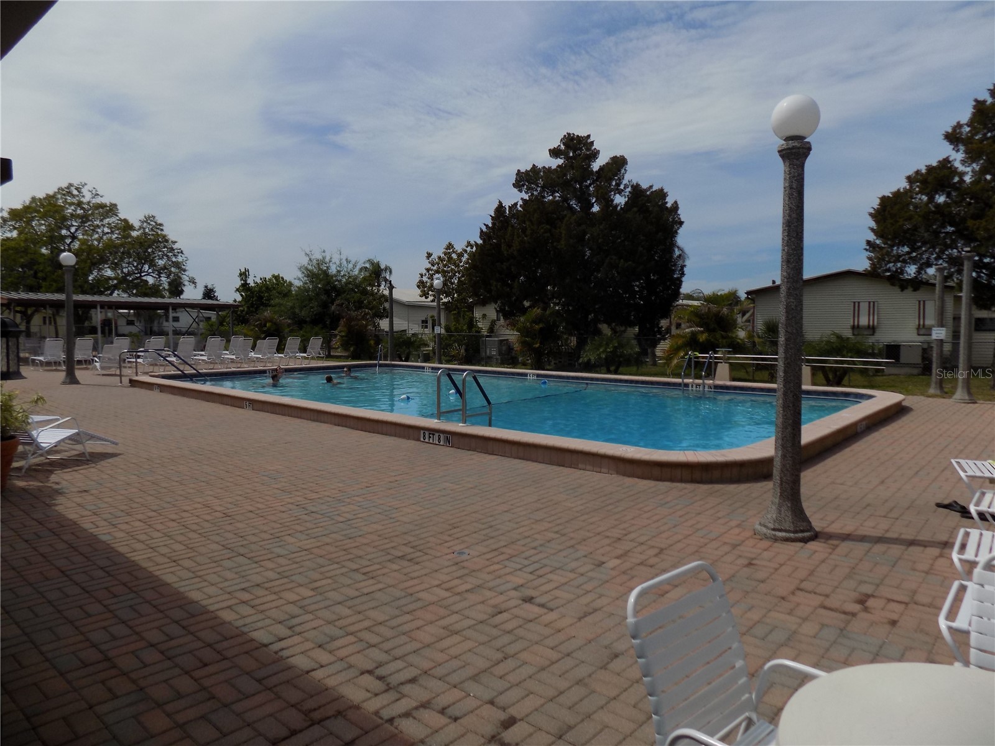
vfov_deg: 58.9
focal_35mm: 23
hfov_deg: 73.9
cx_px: 498
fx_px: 661
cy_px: 373
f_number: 9.9
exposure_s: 1/250
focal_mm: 4
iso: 80
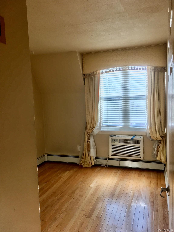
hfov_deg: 48.2
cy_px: 116
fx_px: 194
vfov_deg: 61.7
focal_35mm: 29
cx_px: 87
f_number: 2.2
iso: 40
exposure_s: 1/120
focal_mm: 4.15
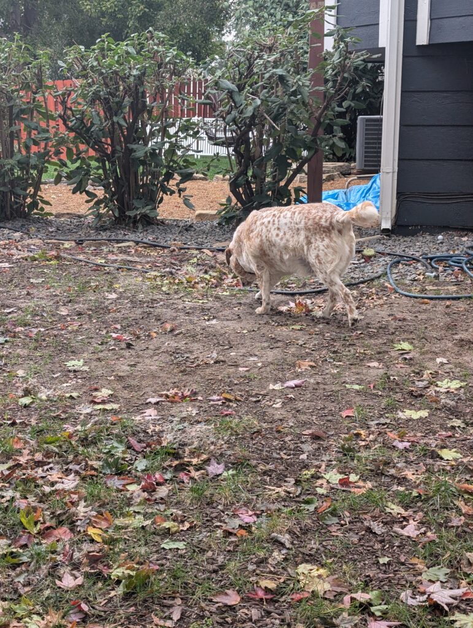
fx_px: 891
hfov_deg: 29.7
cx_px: 236
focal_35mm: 49
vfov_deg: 38.9
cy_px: 314
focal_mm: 6.9
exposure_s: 1/268
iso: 41
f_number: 1.68
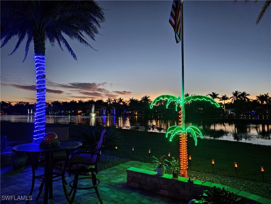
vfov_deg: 58.9
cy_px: 102
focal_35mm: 23
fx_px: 180
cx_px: 136
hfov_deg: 73.9
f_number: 1.7
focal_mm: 6.3
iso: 500
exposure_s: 1/30
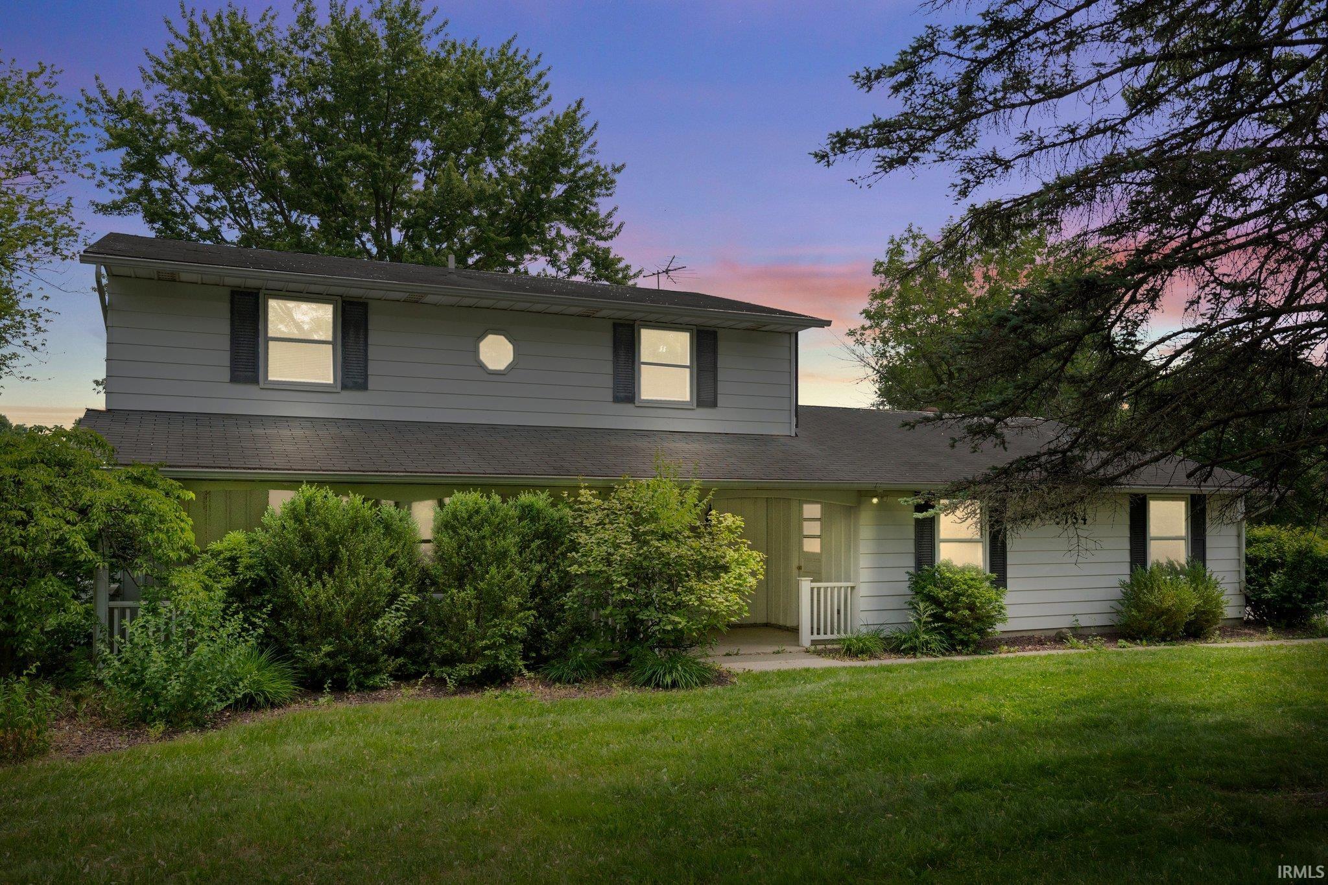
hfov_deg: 64.6
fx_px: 1051
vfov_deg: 45.7
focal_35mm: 28
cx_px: 664
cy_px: 442
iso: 800
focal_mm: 19
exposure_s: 1/2500
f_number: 4
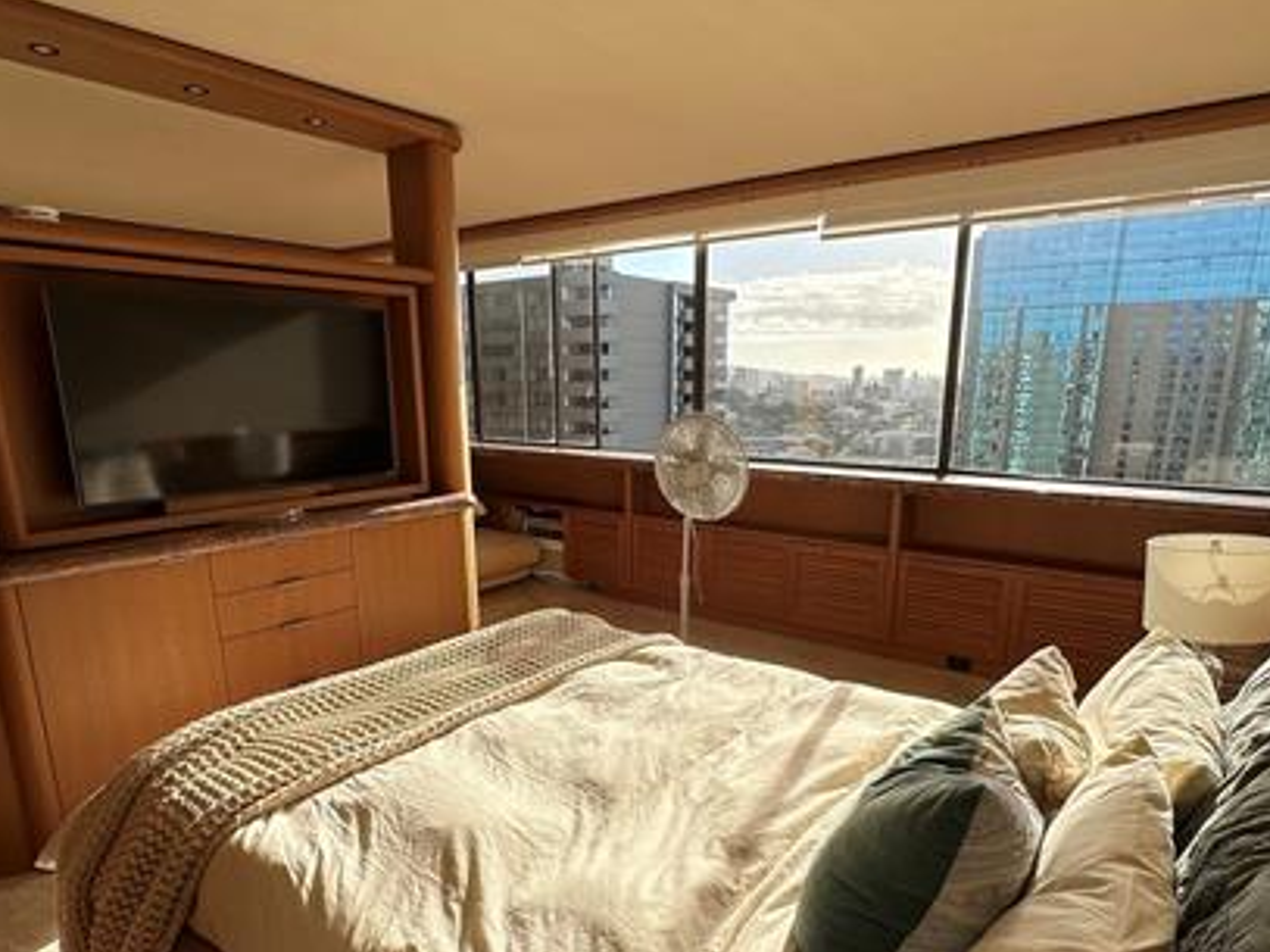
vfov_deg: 60.4
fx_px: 807
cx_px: 633
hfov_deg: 76.4
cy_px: 581
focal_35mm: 22
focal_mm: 2.22
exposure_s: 1/988
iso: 40
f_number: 2.2
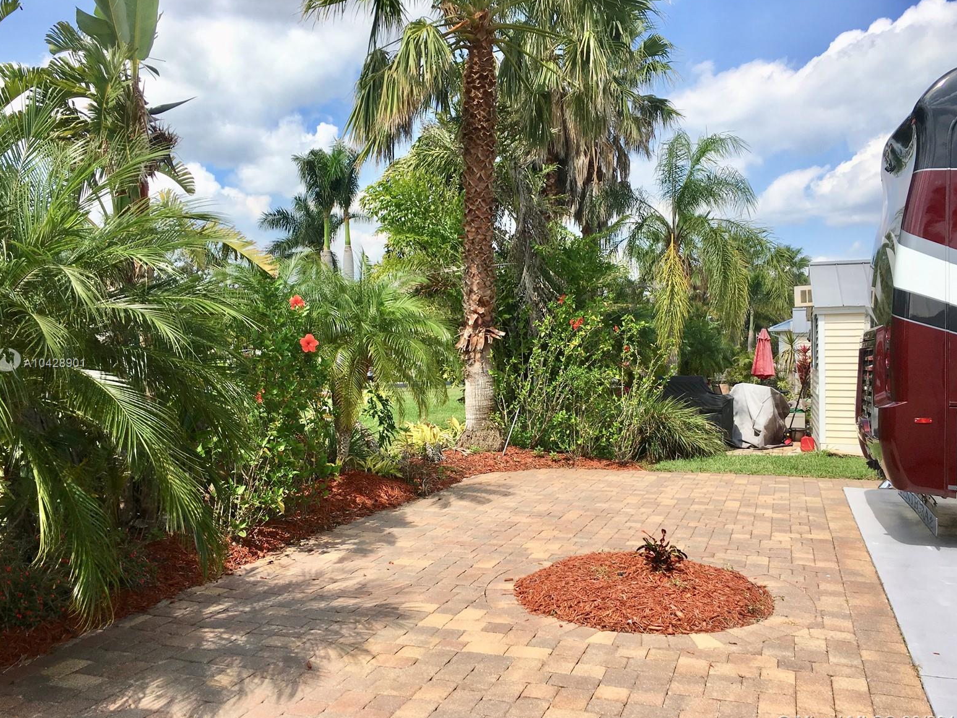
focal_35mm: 30
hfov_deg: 60.0
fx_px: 829
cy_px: 364
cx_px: 483
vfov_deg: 46.8
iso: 25
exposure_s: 1/1374
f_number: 2.2
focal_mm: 4.15
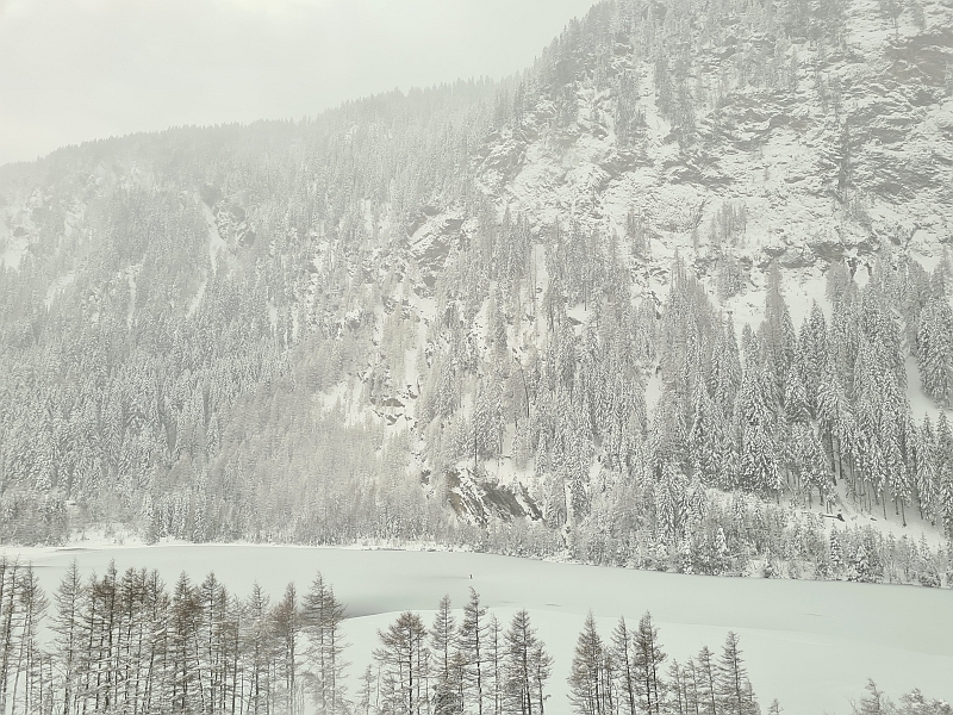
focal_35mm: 26
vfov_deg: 53.1
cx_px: 476
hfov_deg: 67.3
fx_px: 716
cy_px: 358
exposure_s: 1/316
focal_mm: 5.4
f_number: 1.8
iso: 50
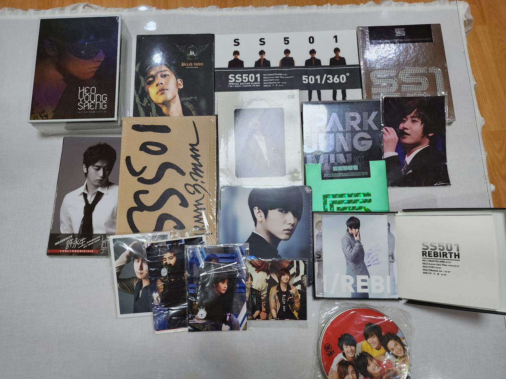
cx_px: 253
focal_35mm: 23
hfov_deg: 73.9
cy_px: 190
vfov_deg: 58.9
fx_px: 336
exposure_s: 1/180
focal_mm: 6.4
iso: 200
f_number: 1.8
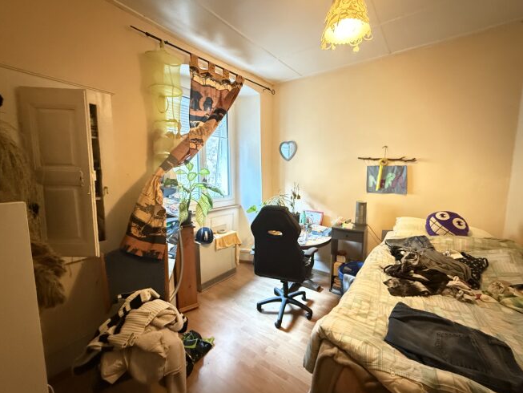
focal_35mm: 15
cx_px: 278
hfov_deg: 98.0
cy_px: 197
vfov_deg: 81.8
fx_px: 227
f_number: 2.2
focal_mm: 2.22
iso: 2500
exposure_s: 1/25
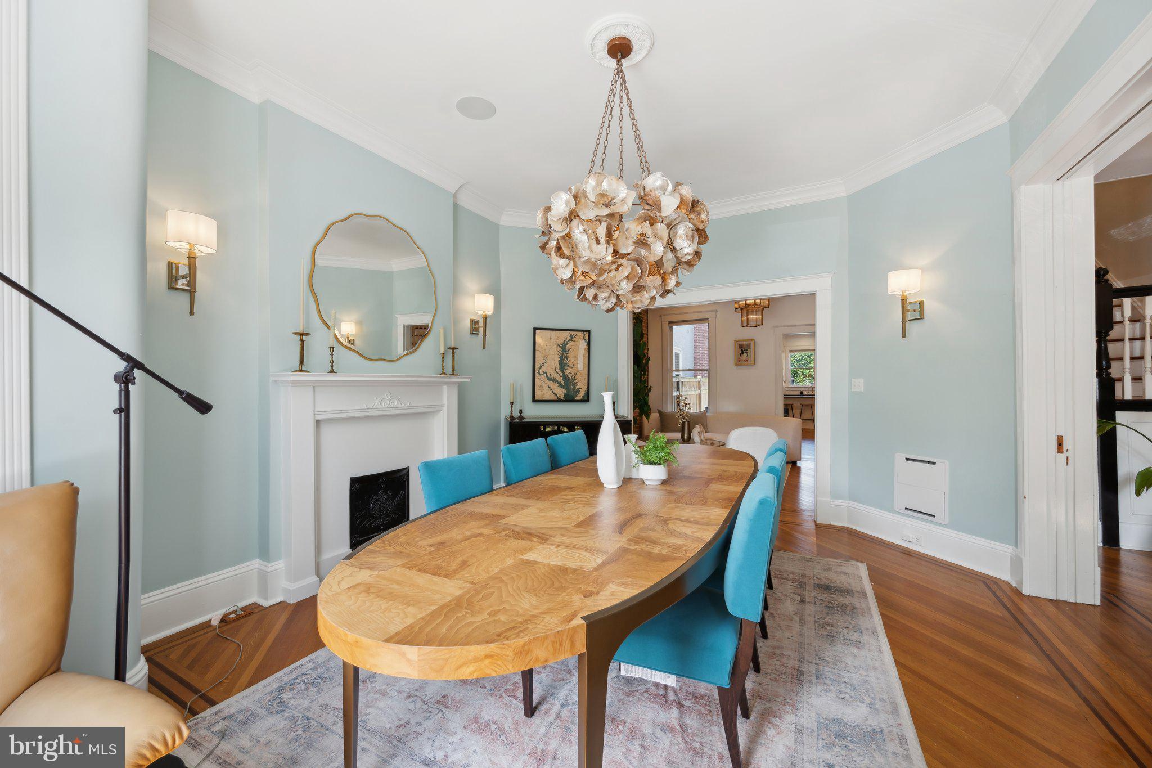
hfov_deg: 104.3
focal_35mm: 14
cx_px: 576
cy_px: 384
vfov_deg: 81.2
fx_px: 448
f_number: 7.1
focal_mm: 14
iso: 100
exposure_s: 1/15
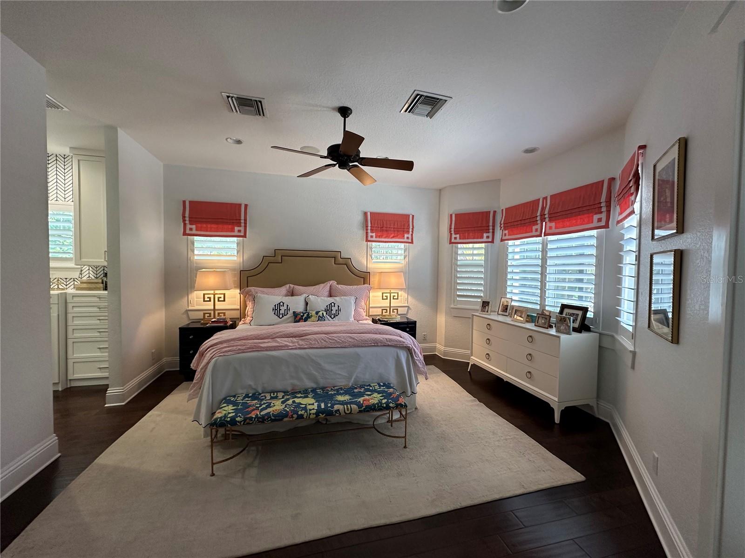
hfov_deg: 102.1
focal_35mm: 14
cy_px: 279
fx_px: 301
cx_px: 372
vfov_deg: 85.7
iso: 160
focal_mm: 2.22
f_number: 2.2
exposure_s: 1/60
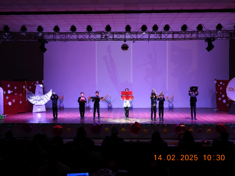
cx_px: 118
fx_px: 258
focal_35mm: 38
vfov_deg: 37.7
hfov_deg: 49.0
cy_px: 88
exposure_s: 1/30
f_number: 3.2
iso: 140
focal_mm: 6.8
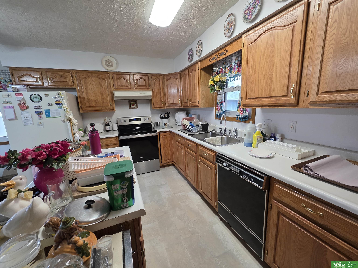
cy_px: 134
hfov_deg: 106.2
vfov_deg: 89.9
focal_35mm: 13
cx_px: 179
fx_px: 134
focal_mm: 2.2
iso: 160
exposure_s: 1/120
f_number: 1.9
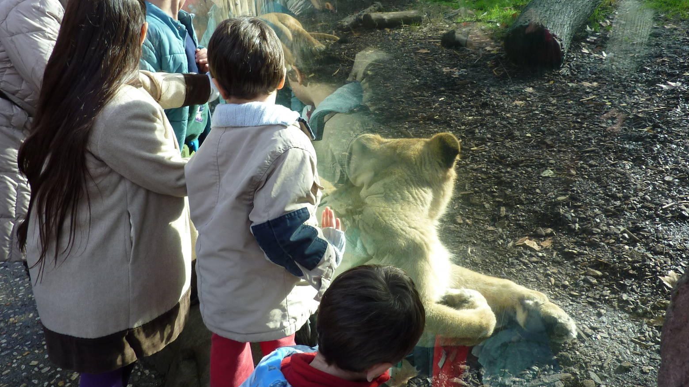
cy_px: 159
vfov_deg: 41.3
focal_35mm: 28
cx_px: 354
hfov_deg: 67.9
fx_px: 512
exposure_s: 1/100
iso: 80
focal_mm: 4.1
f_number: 3.5
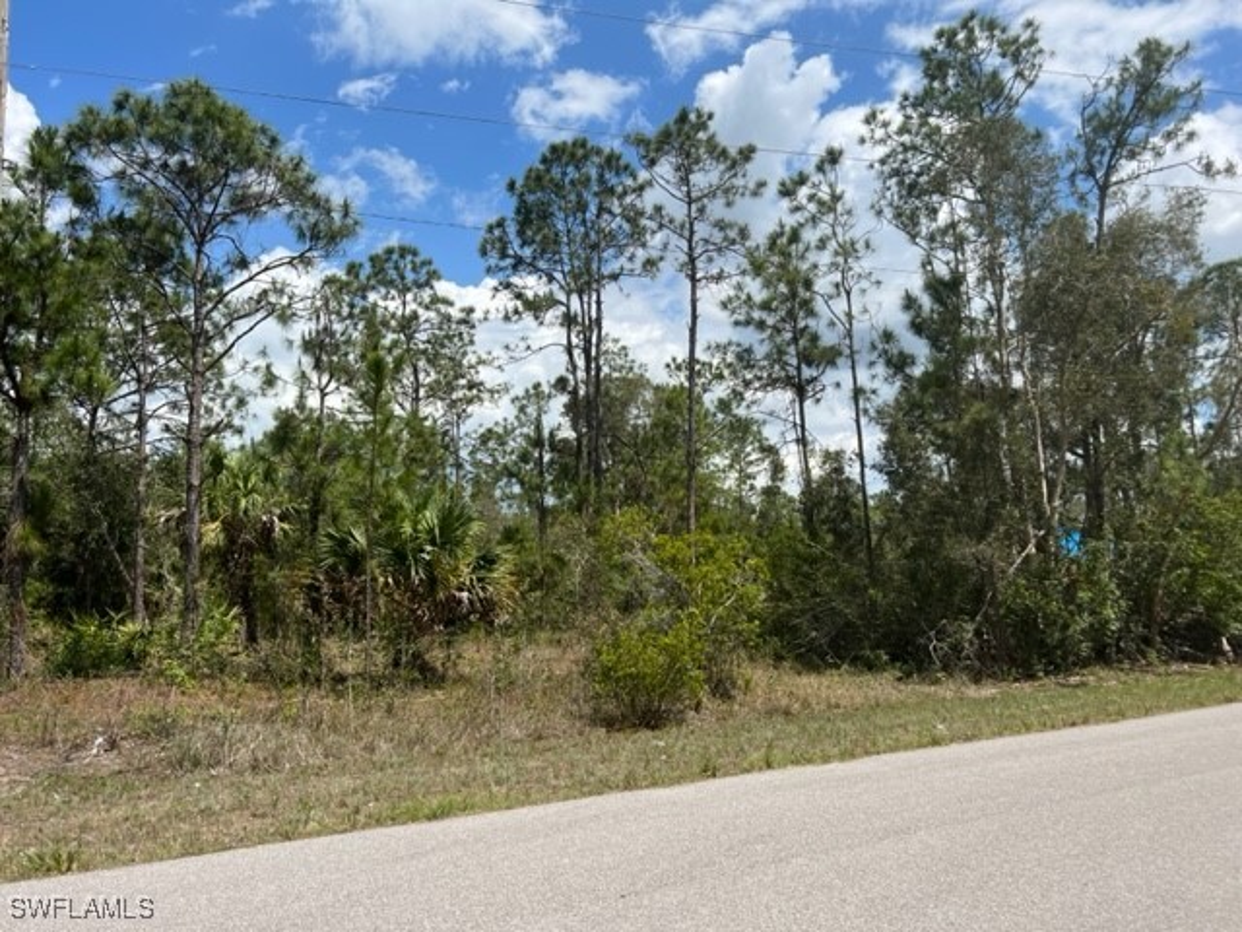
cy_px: 466
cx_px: 621
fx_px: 933
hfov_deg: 67.3
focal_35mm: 26
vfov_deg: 53.1
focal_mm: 5.7
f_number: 1.5
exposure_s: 1/5587
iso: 50
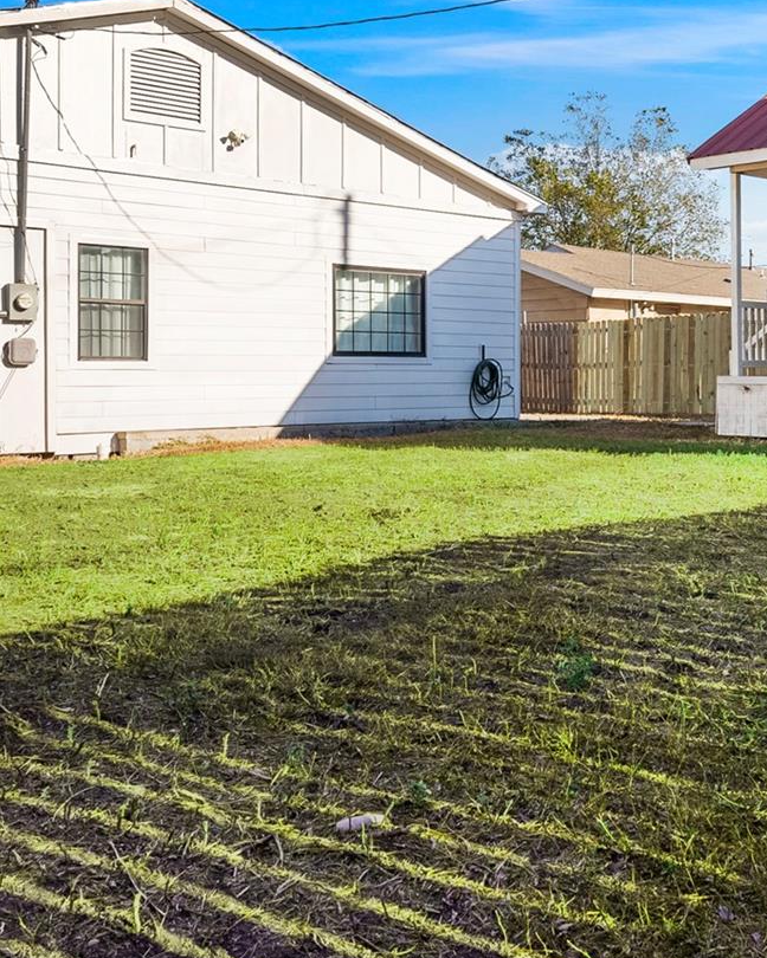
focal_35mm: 38
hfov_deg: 38.7
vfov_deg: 46.3
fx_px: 1078
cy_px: 247
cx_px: 510
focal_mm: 16
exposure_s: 1/60
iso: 250
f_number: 8
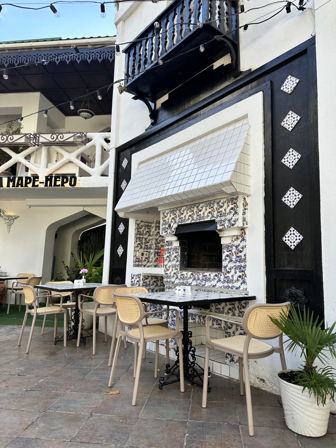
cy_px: 224
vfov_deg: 71.6
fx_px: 311
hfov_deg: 56.8
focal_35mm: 24
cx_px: 168
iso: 80
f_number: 1.78
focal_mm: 6.86
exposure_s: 1/718
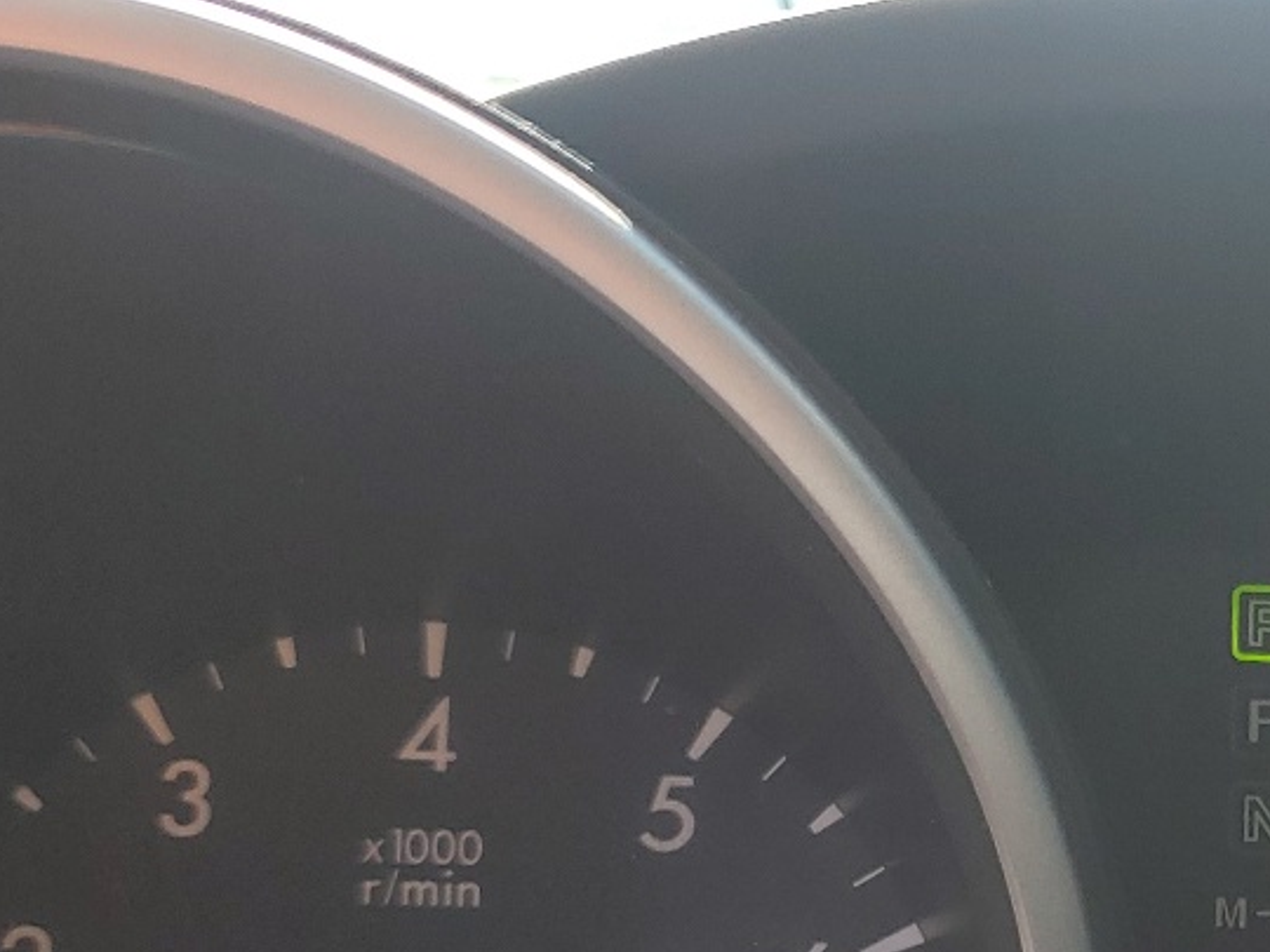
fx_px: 2825
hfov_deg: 23.8
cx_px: 1378
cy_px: 994
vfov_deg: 18.5
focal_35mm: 77
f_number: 1.5
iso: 50
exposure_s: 1/417
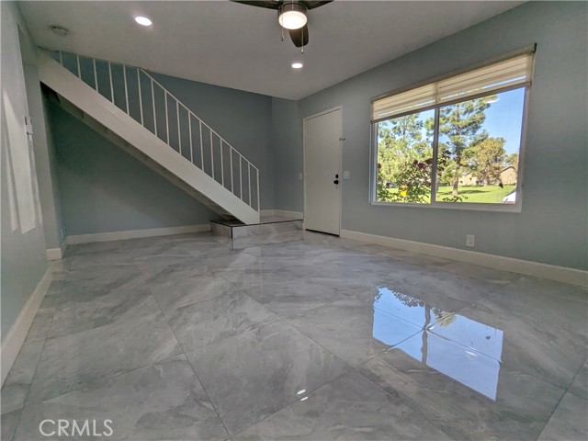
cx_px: 294
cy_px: 220
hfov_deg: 94.5
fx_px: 272
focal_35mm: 16
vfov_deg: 78.1
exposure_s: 1/268
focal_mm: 2.35
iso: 48
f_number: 2.2
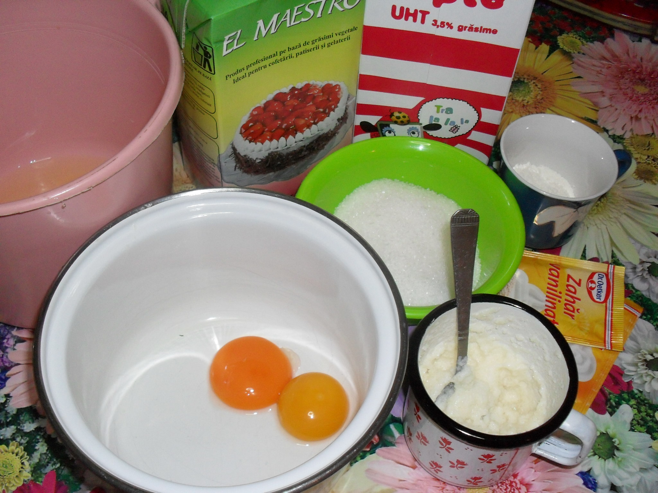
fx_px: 722
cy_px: 246
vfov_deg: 37.7
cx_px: 329
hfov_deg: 49.0
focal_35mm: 38
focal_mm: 6.3
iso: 200
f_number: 2.8
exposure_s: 1/45
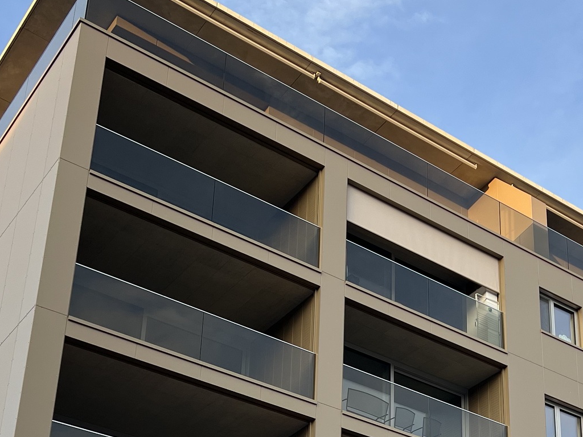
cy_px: 471
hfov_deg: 29.2
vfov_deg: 21.5
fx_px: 1095
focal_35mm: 65
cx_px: 467
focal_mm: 5.7
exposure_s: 1/460
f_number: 1.5
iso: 50
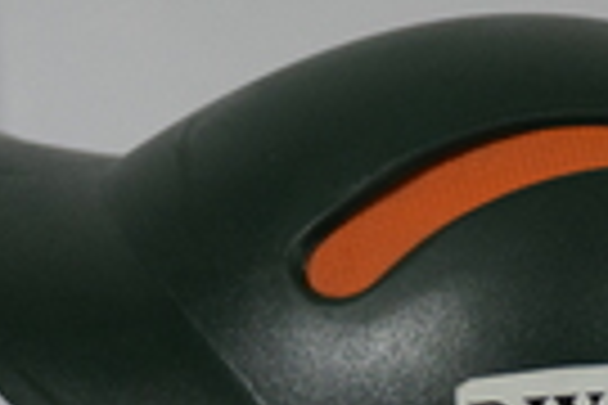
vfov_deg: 3.3
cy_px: 691
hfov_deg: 5.0
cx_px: 414
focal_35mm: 416
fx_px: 7023
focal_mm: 75
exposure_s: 1/60
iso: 2500
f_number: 5
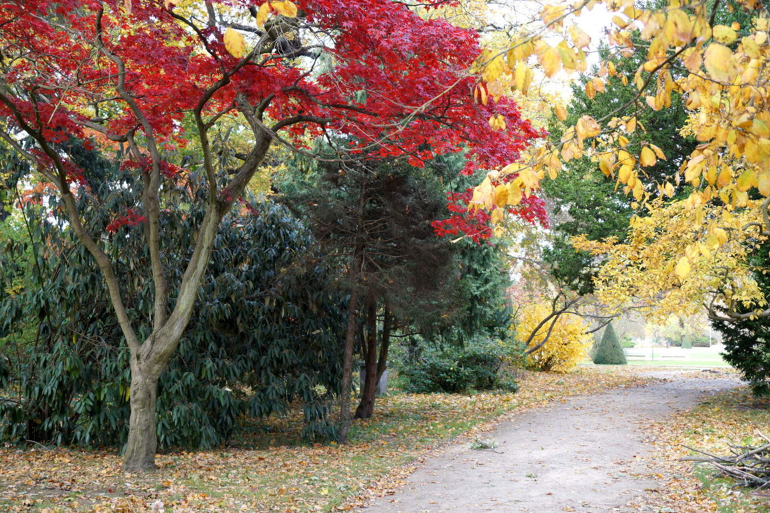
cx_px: 385
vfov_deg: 31.9
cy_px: 256
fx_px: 898
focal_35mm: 42
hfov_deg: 46.4
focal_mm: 28
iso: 320
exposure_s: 1/160
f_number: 4
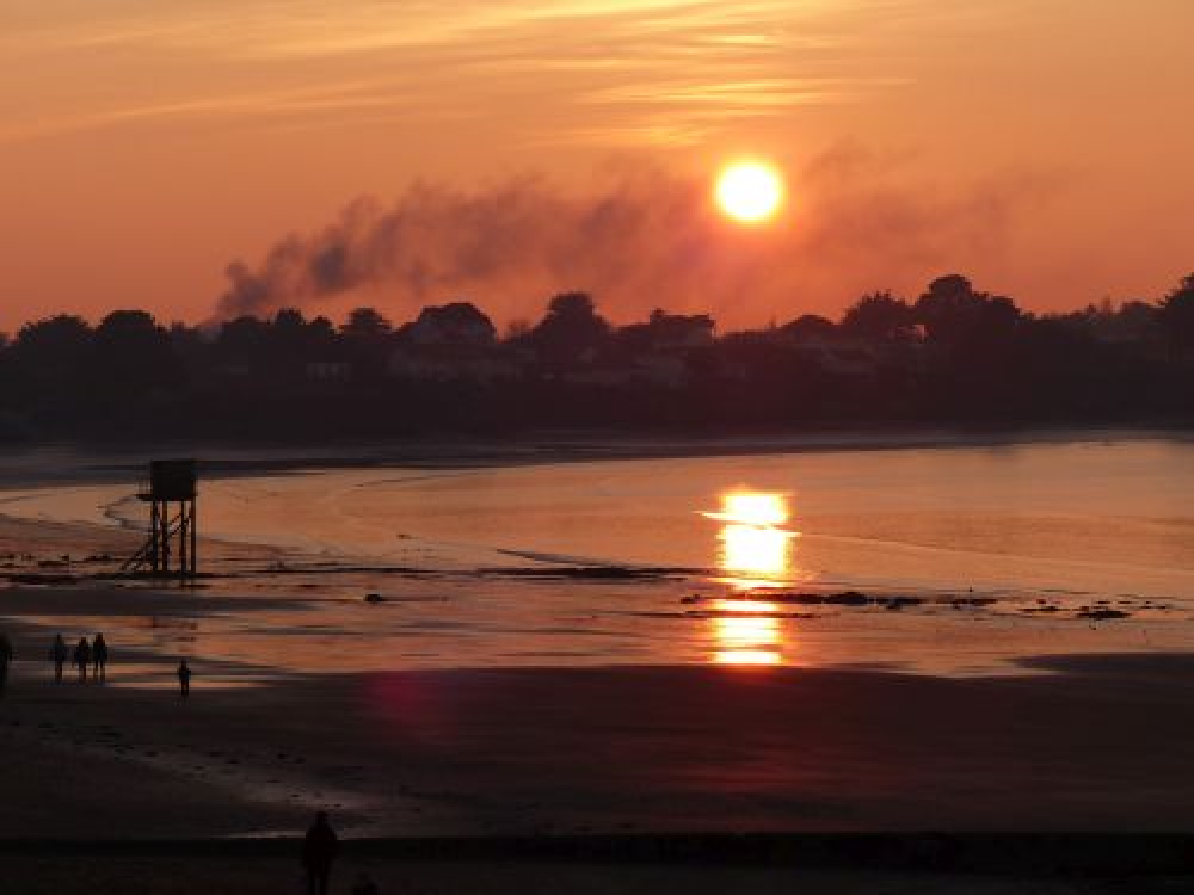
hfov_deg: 13.0
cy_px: 448
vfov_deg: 9.8
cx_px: 597
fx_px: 5243
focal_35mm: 152
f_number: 4
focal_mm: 27.4
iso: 100
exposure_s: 1/1000
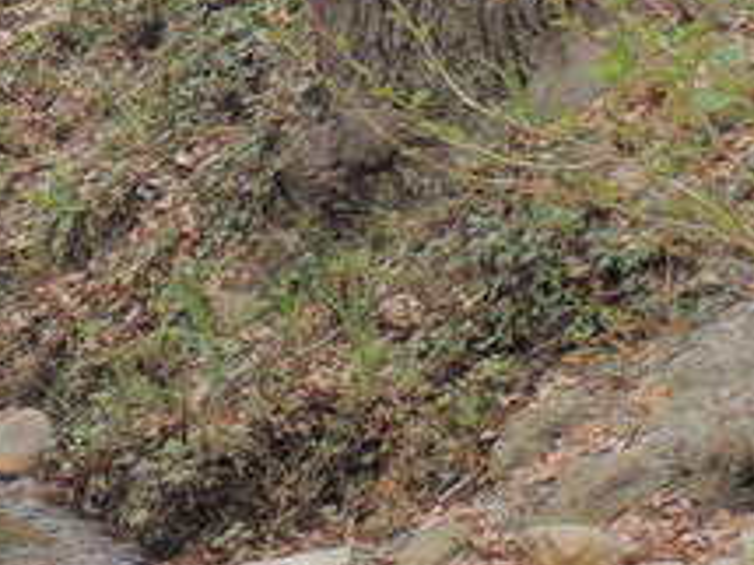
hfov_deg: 7.0
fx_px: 6096
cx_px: -224
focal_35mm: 280
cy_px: 200
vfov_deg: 5.3
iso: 100
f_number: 3.5
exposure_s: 1/125
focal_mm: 8.3
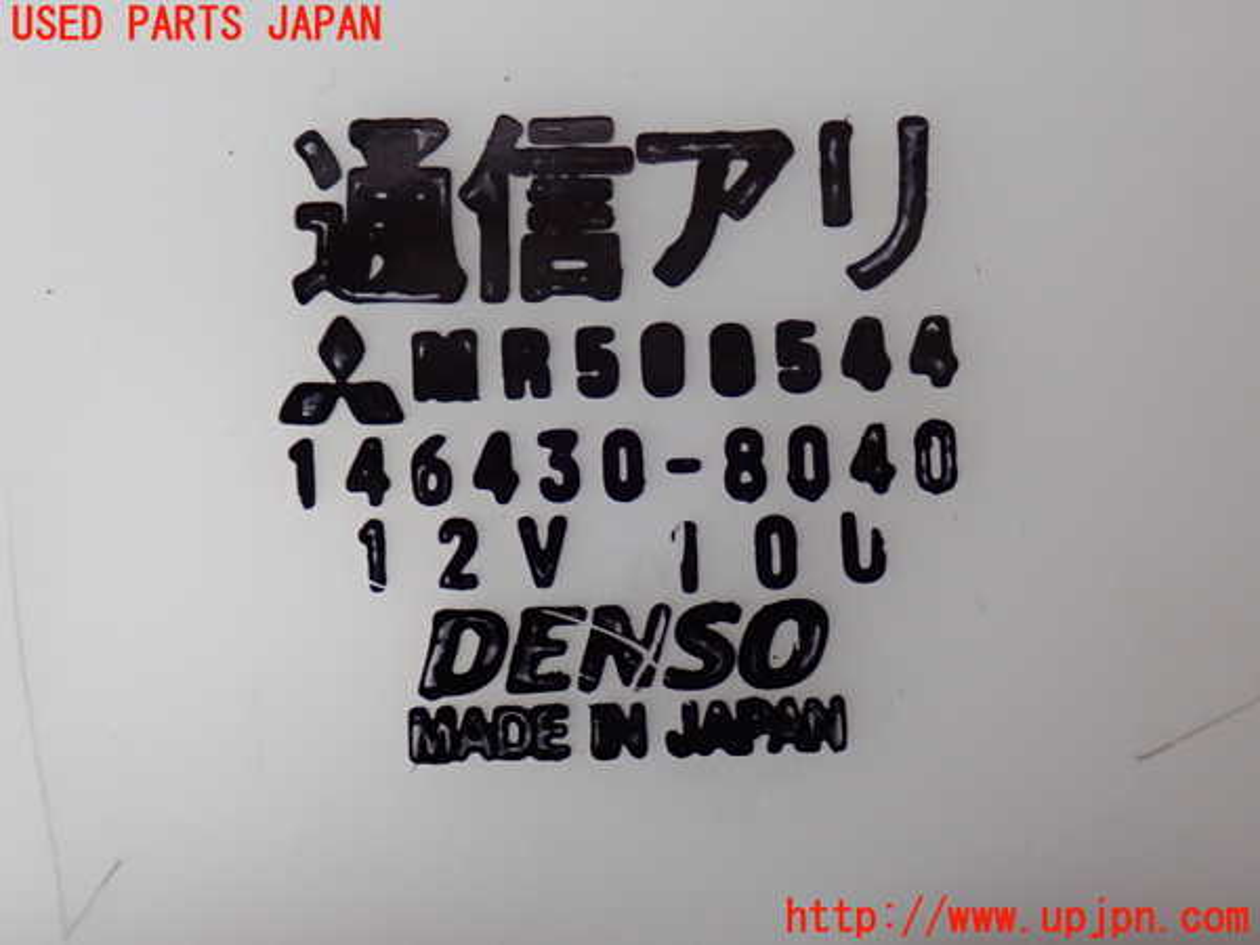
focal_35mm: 62
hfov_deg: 31.2
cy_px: 472
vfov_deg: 23.7
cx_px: 630
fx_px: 2257
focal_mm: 11.09
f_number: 3.6
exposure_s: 1/60
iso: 640
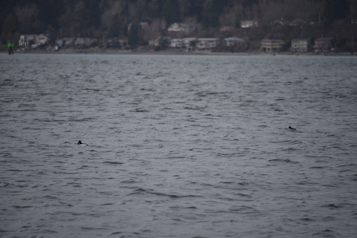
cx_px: 178
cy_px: 119
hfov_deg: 6.9
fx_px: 2975
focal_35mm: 300
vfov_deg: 4.6
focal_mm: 300
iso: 220
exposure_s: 1/640
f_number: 5.6
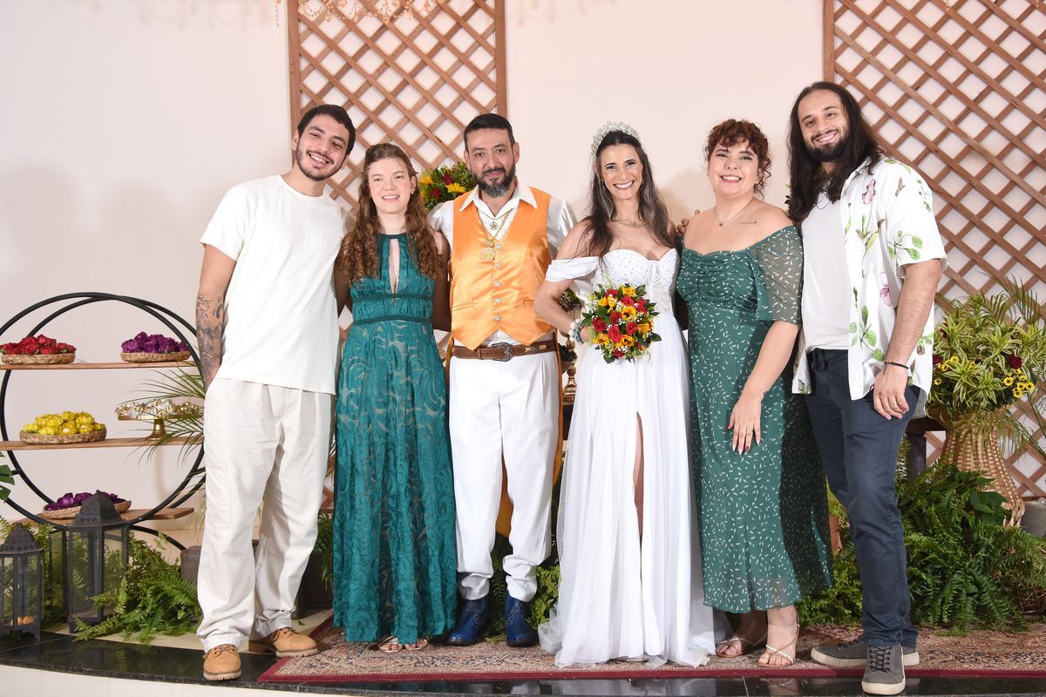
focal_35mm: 45
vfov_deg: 29.9
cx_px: 523
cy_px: 348
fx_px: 1307
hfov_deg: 43.6
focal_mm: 30
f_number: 7.1
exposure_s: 1/100
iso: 640
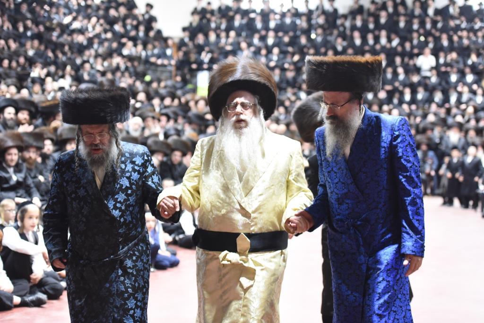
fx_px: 941
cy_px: 162
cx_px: 242
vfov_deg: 19.5
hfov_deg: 28.8
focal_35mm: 70
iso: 4000
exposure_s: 1/100
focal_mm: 70
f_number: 3.2
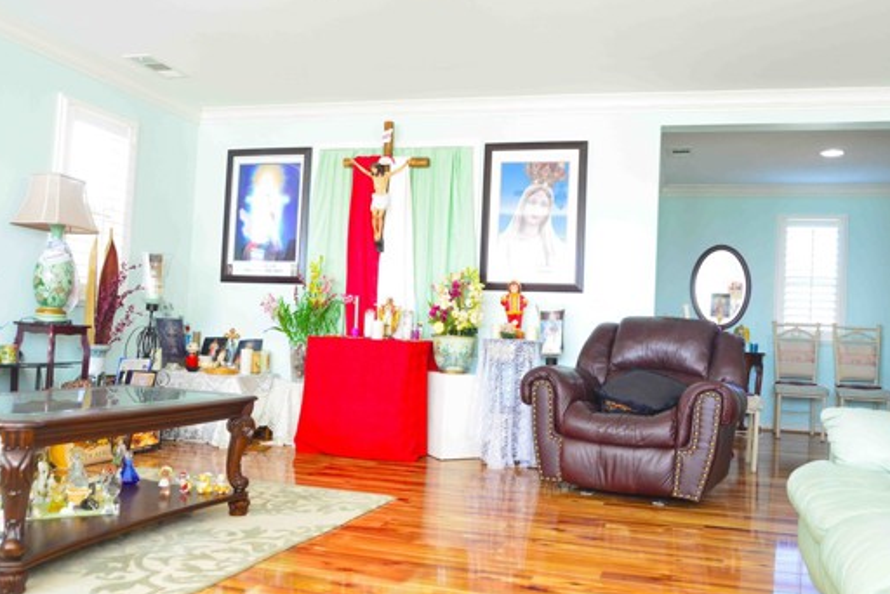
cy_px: 303
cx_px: 492
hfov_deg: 61.8
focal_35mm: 30
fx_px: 742
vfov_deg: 43.7
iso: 1800
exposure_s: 1/25
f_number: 9
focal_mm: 24
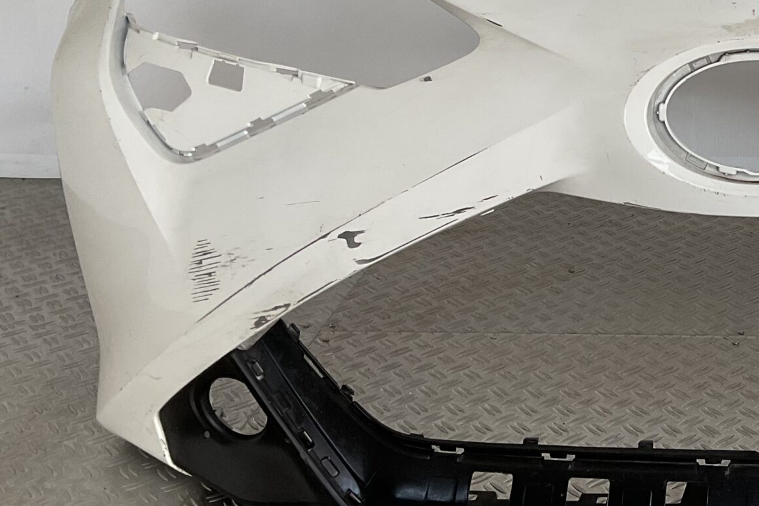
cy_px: 88
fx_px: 1412
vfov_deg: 20.1
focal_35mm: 67
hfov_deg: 28.0
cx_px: 789
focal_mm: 3
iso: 32
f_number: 1.8
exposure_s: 1/100
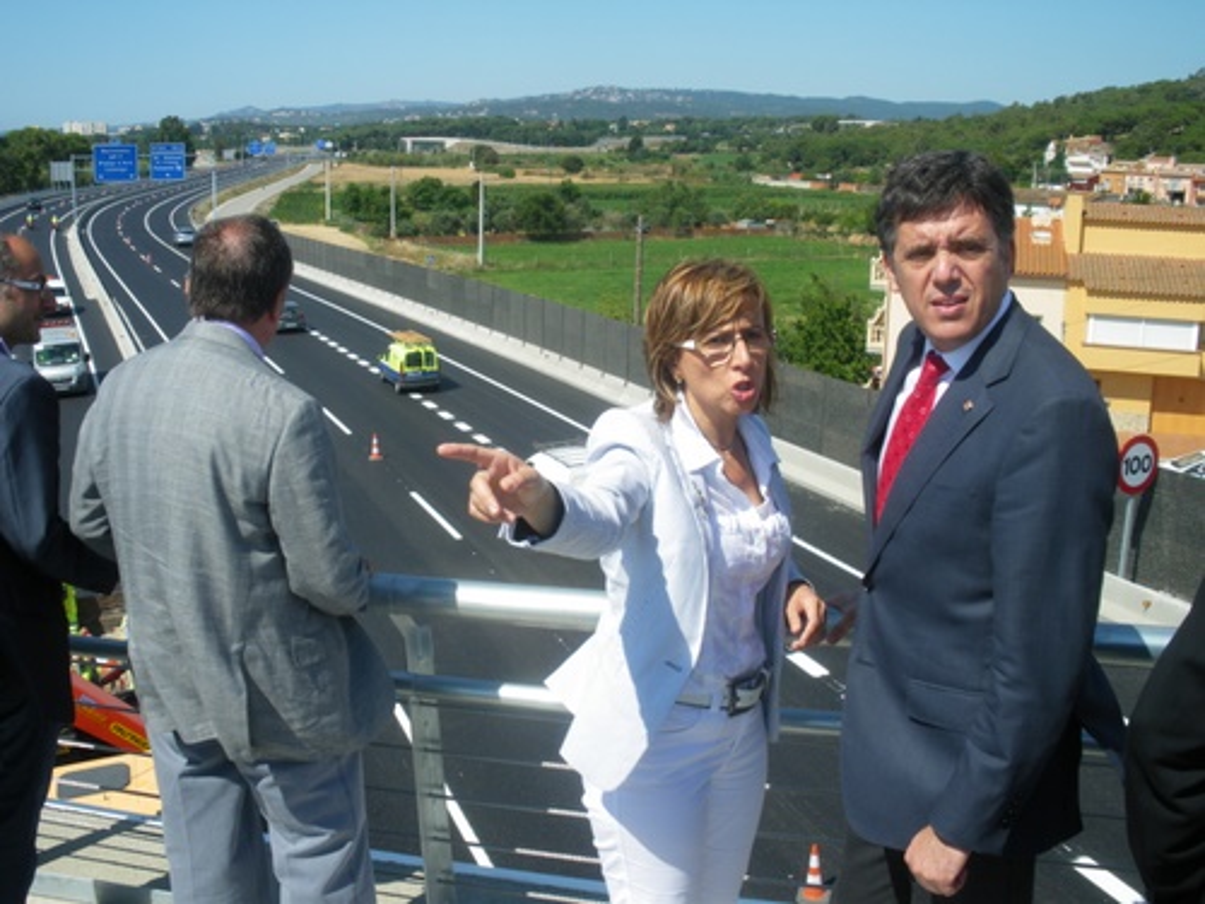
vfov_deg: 39.7
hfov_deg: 51.4
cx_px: 602
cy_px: 452
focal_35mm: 36
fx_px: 1253
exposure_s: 1/320
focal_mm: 6.3
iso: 64
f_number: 5.4
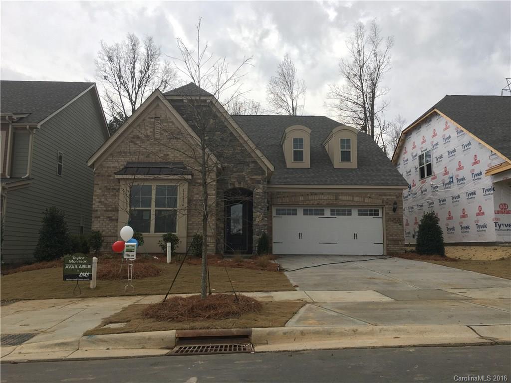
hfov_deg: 61.7
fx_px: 428
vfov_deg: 48.2
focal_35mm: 29
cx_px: 256
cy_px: 192
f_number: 2.2
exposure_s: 1/233
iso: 25
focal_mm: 4.15
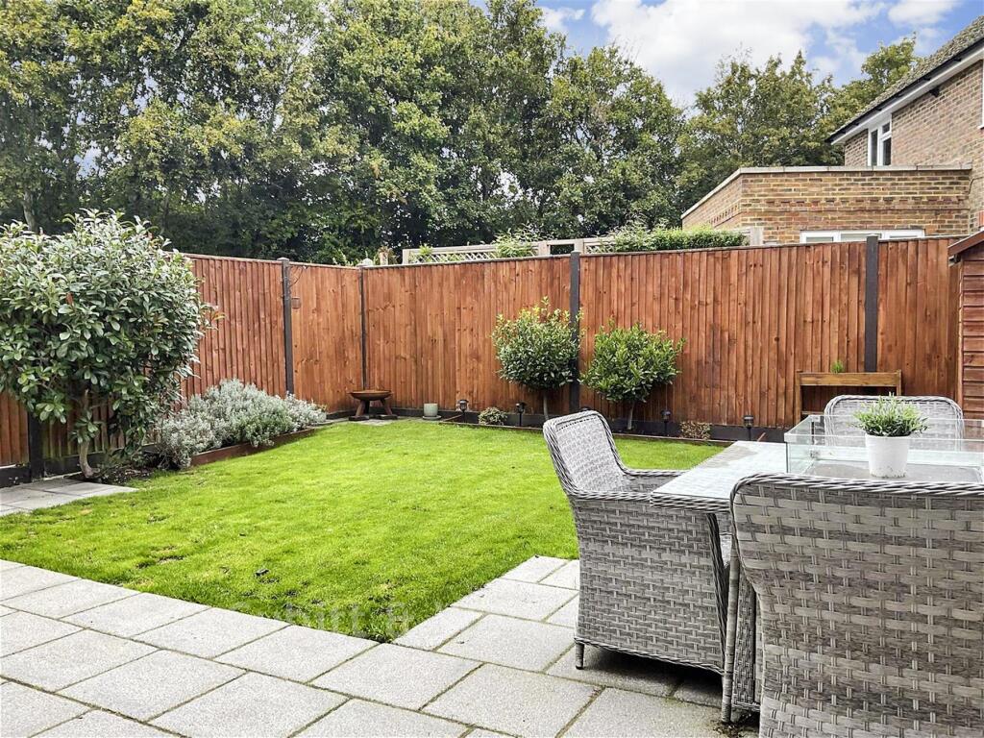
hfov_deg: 61.7
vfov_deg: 48.2
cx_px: 492
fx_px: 824
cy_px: 369
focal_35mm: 29
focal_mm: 3
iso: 25
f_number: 1.8
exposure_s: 1/120
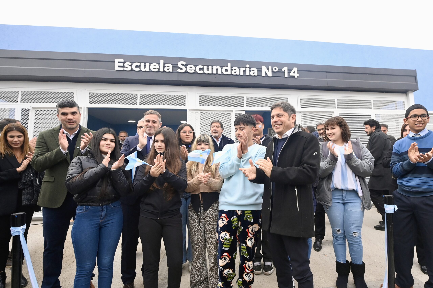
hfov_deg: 104.3
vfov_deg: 81.2
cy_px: 144
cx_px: 216
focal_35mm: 14
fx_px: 168
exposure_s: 1/2500
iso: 1600
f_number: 3.5
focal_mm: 14
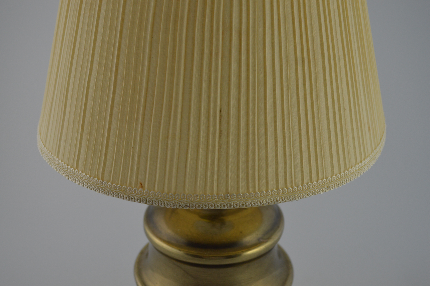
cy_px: 143
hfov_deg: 35.1
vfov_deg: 23.7
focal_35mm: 57
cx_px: 215
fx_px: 680
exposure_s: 1/125
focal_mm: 38
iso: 360
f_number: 5.6
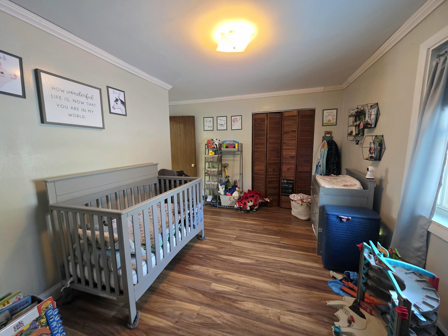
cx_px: 224
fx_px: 168
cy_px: 168
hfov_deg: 106.2
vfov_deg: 89.9
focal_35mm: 13
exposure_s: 1/60.2
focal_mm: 2.2
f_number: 1.9
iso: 500
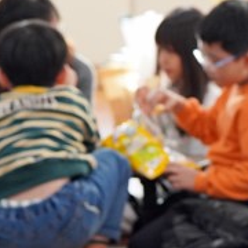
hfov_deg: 4.7
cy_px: 409
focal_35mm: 370
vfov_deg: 4.7
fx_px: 2999
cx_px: 395
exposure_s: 1/160
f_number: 4
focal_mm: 87
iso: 1250
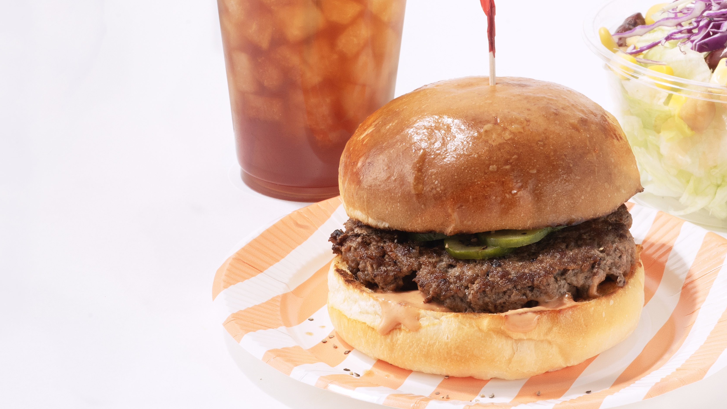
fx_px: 2178
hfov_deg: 18.8
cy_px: 119
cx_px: 558
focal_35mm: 113
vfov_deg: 10.7
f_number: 25
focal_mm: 60
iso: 400
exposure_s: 1/125
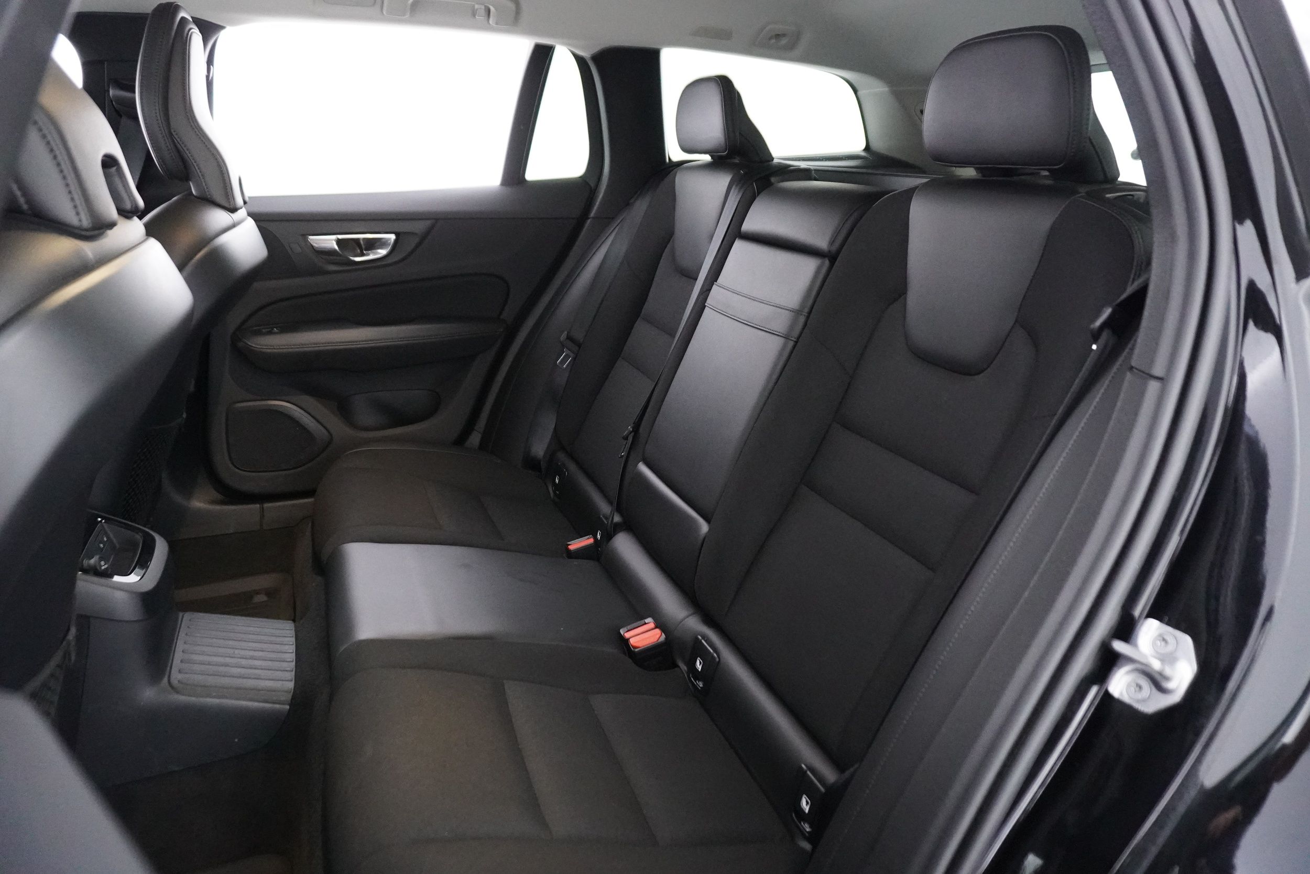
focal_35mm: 24
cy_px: 437
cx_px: 655
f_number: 3.5
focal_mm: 16
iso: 6400
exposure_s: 1/40
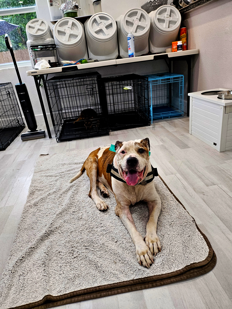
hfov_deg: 56.8
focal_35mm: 24
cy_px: 154
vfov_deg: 71.6
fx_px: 214
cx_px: 116
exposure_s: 1/120
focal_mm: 5
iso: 160
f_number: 1.8
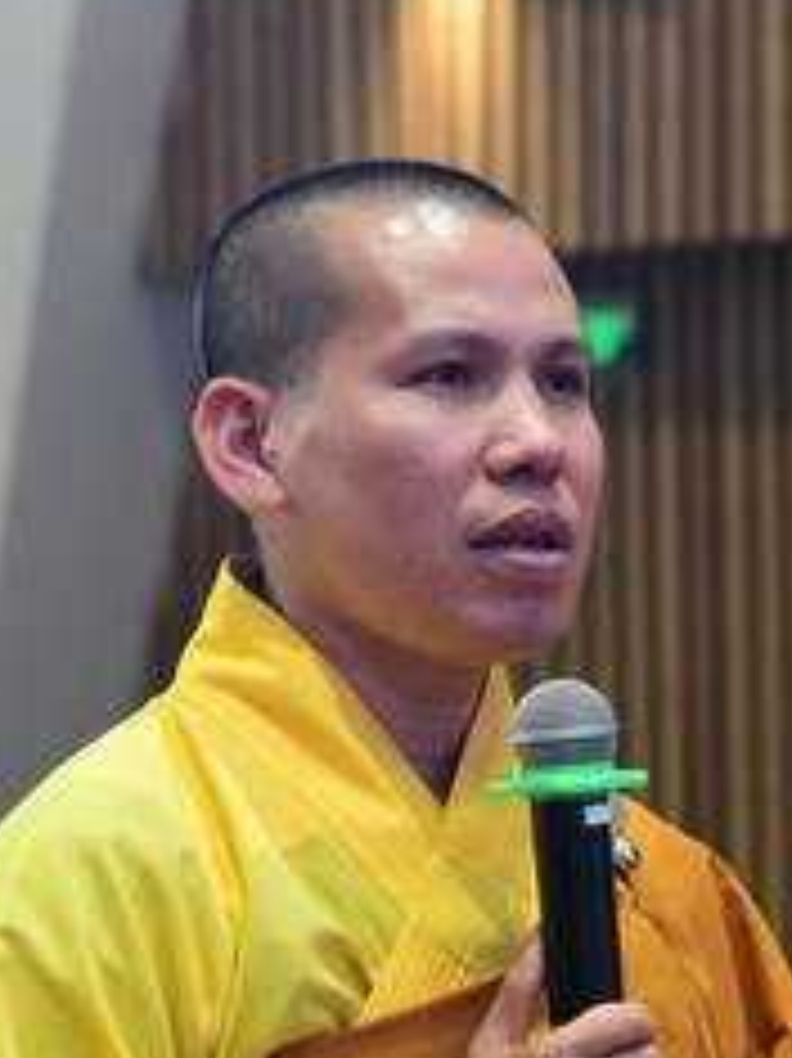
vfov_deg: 6.2
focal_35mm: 319
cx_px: 544
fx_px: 9740
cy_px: 1044
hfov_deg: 4.7
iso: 3200
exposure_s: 1/80
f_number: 7.1
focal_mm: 120
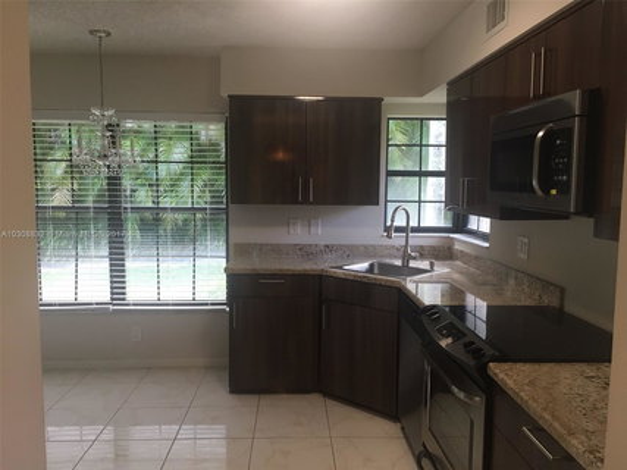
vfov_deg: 48.2
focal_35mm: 29
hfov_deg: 61.7
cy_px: 235
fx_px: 525
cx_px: 314
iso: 80
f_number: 2.2
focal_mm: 4.15
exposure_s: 1/30
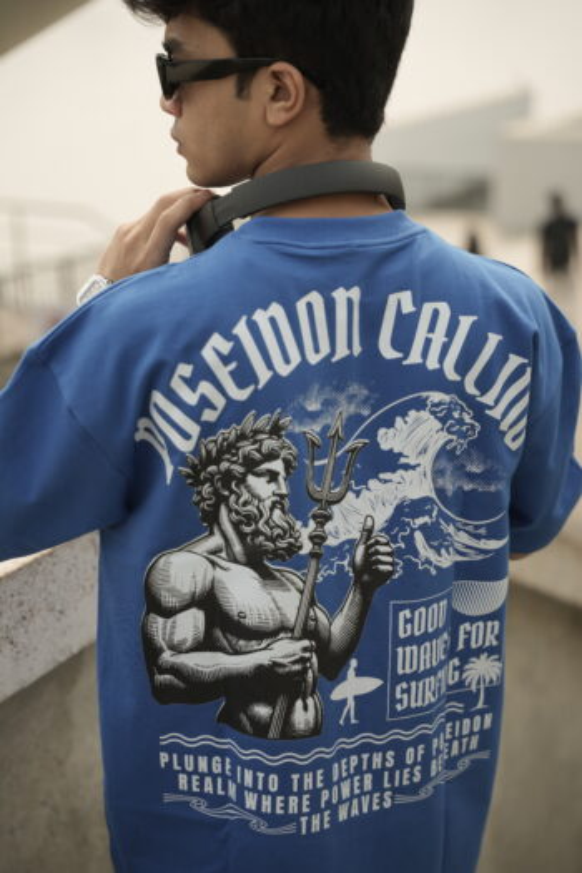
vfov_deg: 30.5
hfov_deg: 20.6
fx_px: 1603
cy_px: 436
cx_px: 291
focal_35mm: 66
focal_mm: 66.1
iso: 100
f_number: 2.8
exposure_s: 1/800
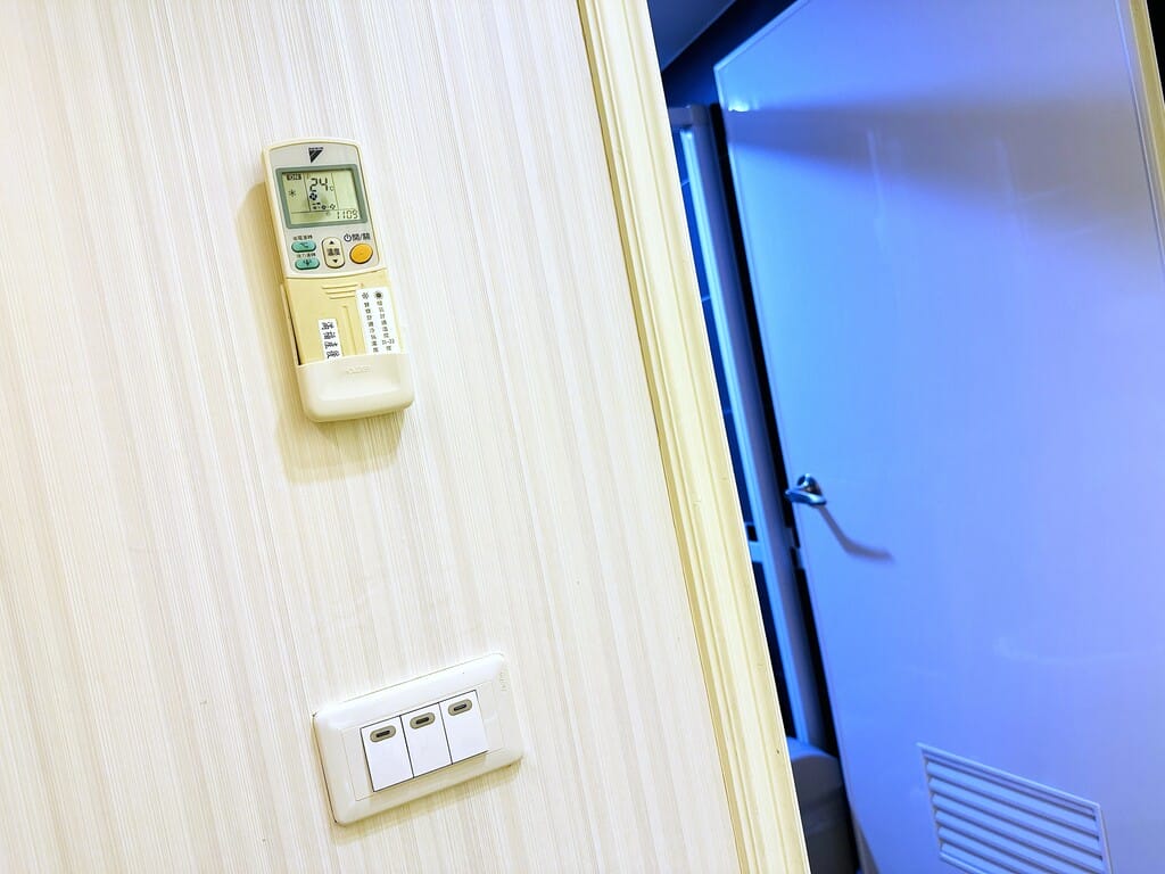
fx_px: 808
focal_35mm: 24
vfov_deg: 56.8
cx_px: 582
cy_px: 437
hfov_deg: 71.6
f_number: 1.78
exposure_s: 1/120
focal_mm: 6.86
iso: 160
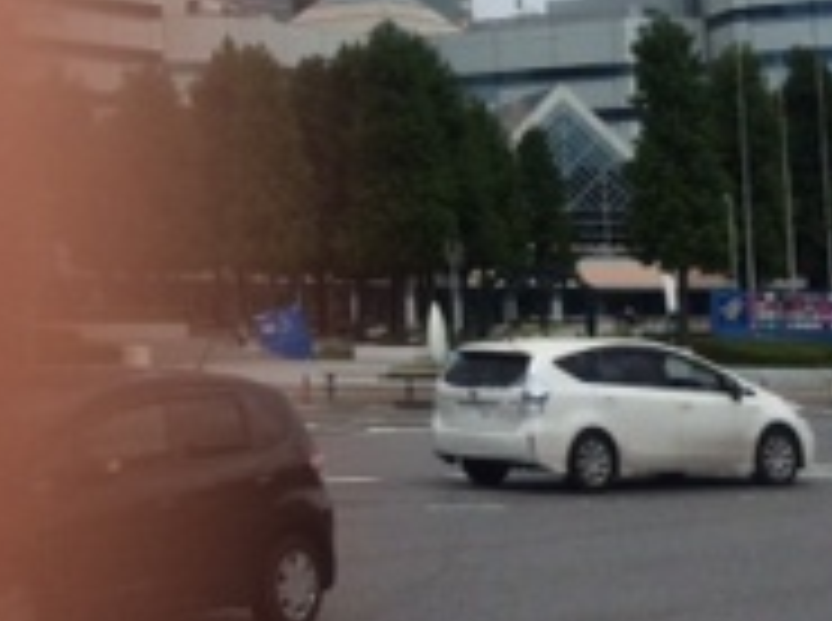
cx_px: -36
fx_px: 2495
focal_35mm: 104
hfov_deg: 18.4
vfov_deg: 13.5
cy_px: -243
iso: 40
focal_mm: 4.12
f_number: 2.2
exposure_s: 1/5128
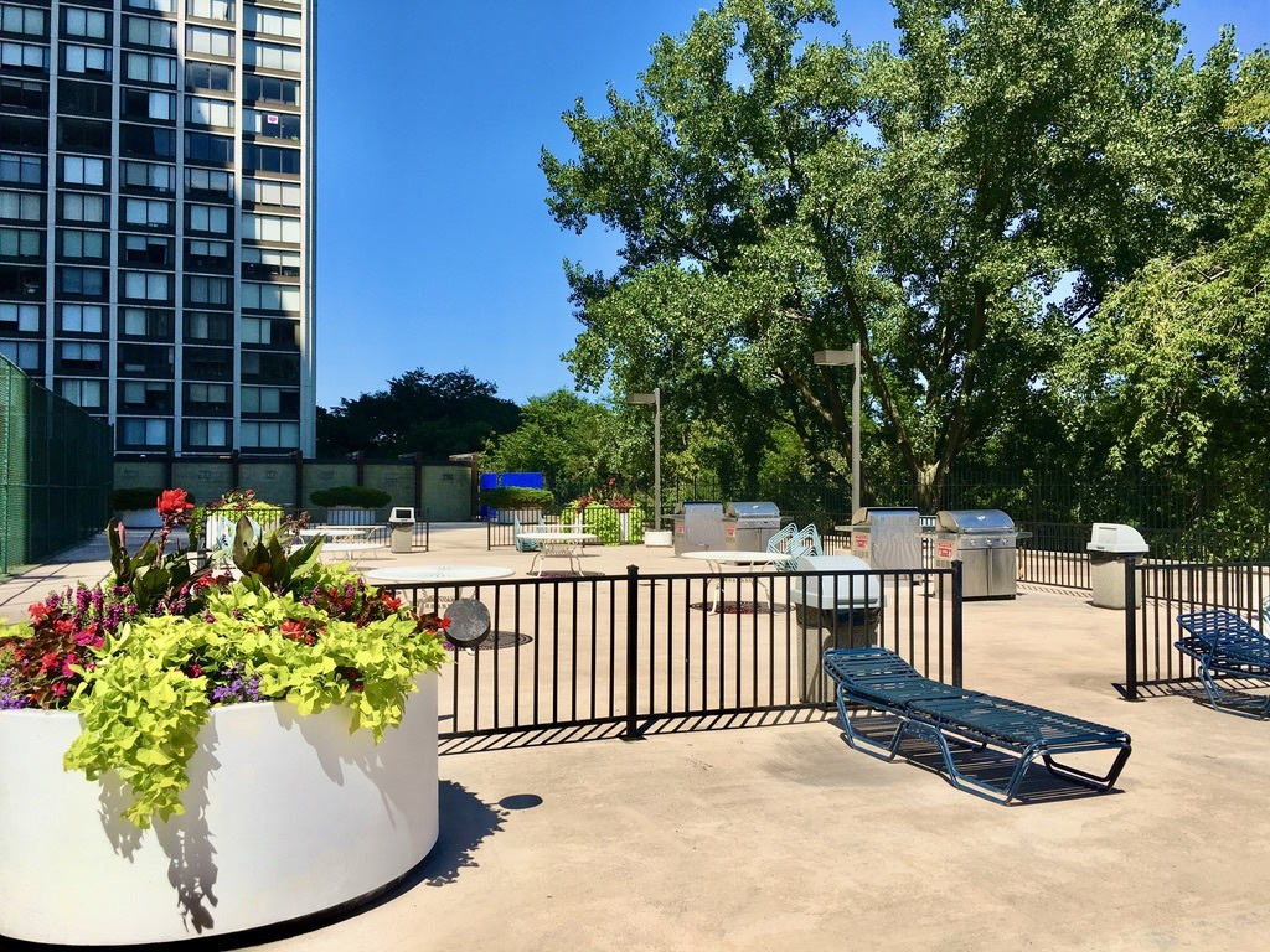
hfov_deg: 61.7
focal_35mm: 29
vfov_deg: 48.2
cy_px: 476
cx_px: 635
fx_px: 1064
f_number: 2.2
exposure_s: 1/2137
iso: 25
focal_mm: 4.15
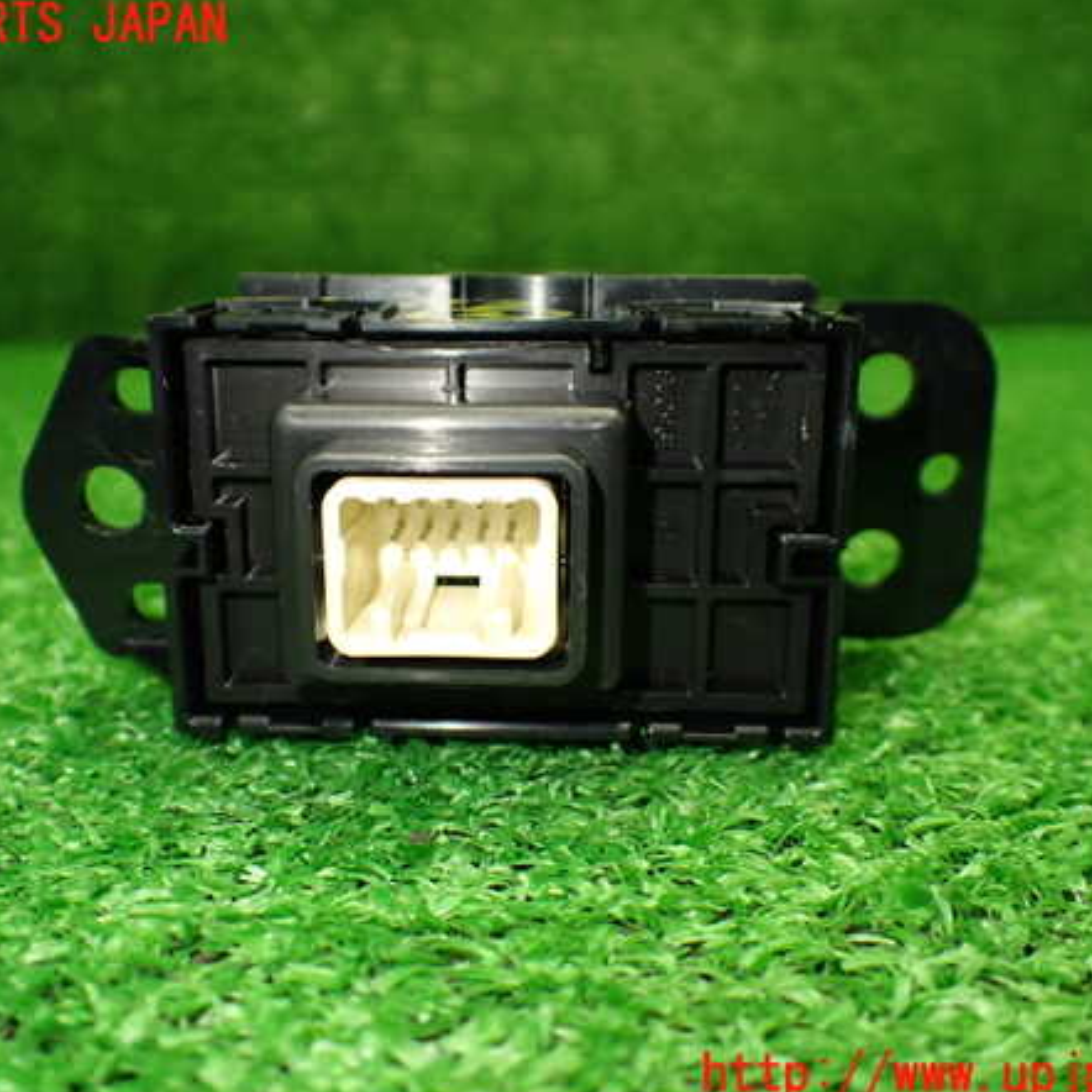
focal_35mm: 36
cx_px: 519
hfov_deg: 46.0
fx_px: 1285
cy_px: 551
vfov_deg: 46.0
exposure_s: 1/125
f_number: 2.3
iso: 500
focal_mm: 5.4
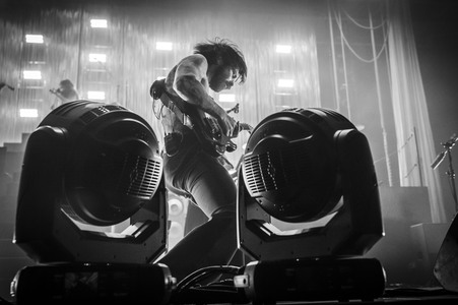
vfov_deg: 35.0
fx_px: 483
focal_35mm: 38
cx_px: 229
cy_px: 152
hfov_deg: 50.7
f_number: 4
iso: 2500
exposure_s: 1/320
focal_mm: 38
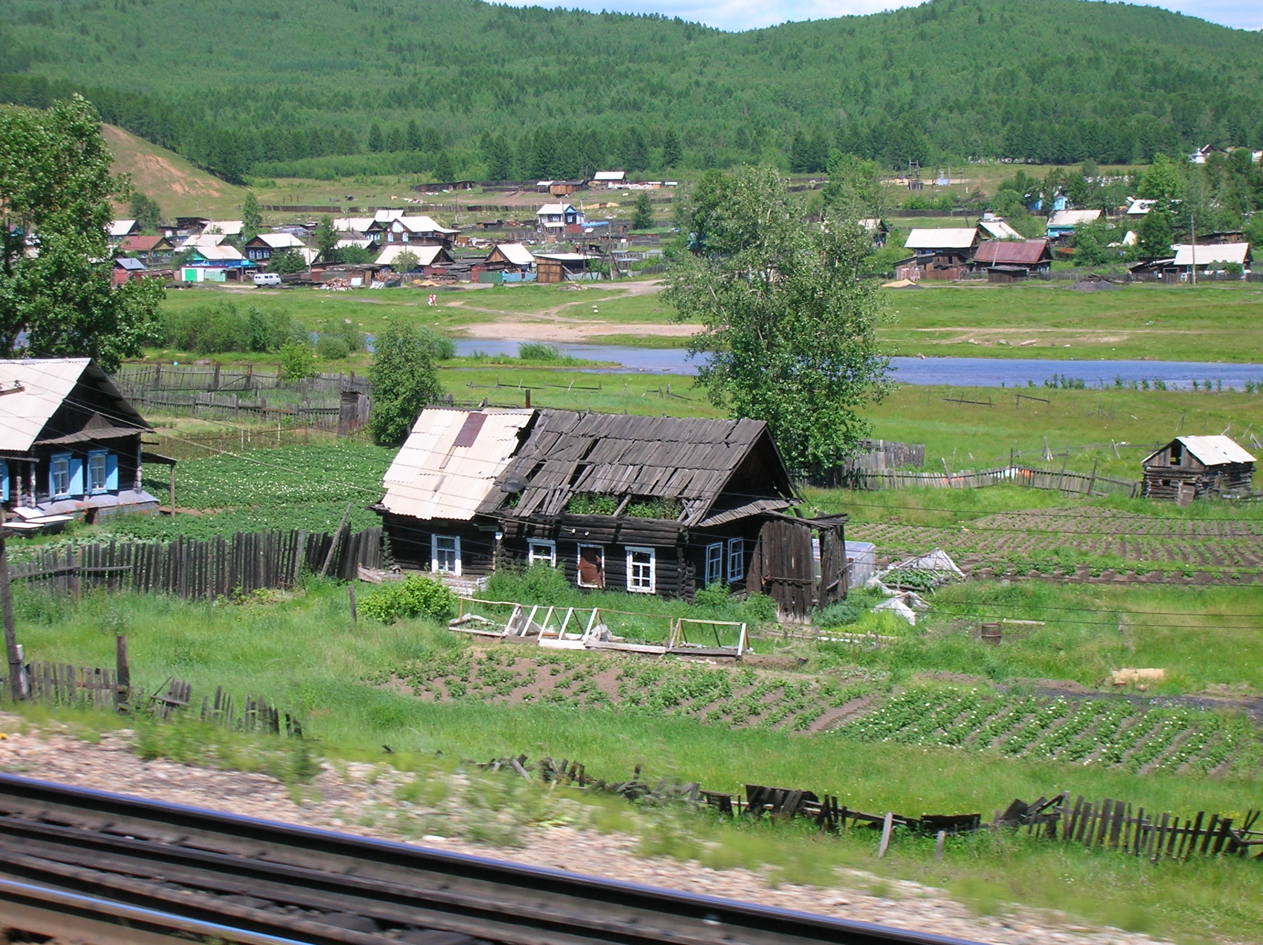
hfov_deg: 25.0
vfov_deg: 18.9
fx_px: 2844
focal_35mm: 78
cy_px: 472
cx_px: 632
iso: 50
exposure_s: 1/126
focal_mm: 13
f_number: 6.9
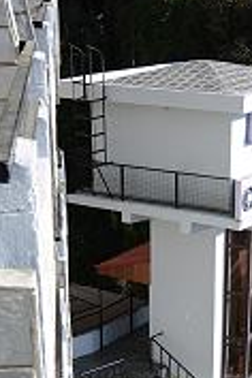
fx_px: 871
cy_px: 347
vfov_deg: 23.7
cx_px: 176
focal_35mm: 83
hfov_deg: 16.4
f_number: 6.3
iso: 200
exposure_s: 1/500
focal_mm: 22
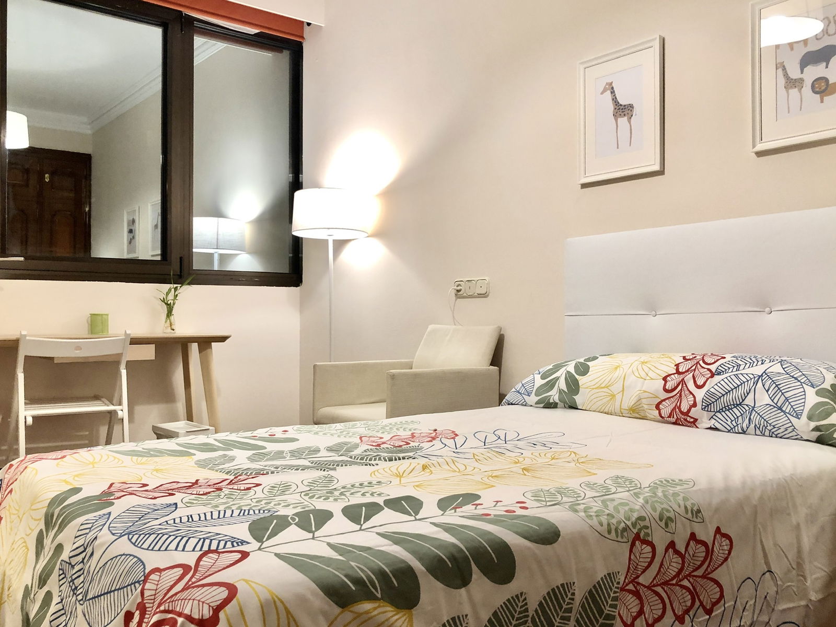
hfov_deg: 63.4
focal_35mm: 28
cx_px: 418
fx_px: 676
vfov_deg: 49.7
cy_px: 314
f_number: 1.8
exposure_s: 1/33
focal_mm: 4
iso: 32
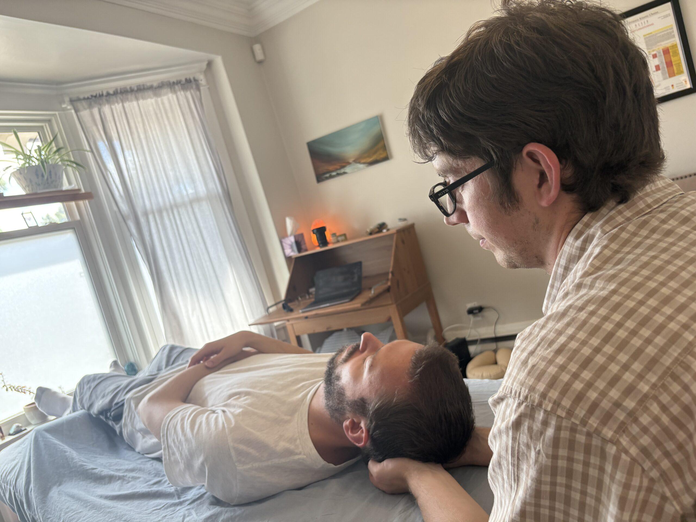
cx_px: 348
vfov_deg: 53.1
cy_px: 261
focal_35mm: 26
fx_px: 523
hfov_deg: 67.3
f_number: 1.6
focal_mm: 5.96
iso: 125
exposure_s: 1/166
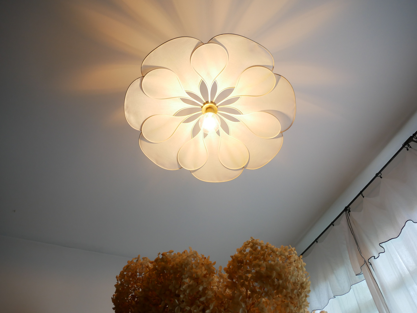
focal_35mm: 24
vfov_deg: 56.9
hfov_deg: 71.6
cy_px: 156
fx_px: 289
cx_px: 208
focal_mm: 12
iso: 640
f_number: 5
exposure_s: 1/60
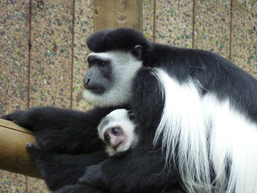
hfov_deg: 6.6
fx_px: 2227
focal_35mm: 300
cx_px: 128
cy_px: 96
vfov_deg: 5.0
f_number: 4.9
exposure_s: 1/80
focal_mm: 49.2
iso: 1250
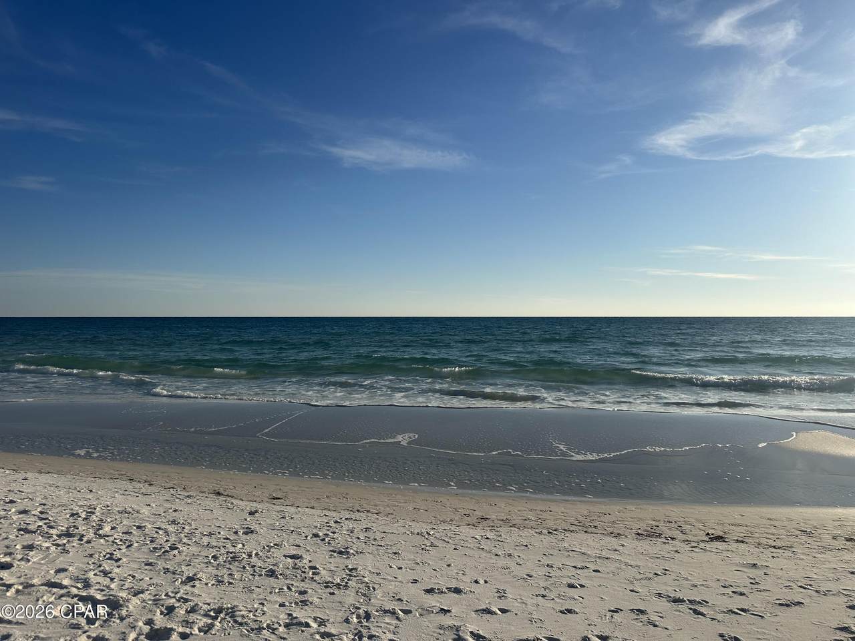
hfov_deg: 71.6
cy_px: 320
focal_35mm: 24
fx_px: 593
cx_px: 428
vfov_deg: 56.8
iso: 80
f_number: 1.78
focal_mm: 6.86
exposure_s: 1/12048
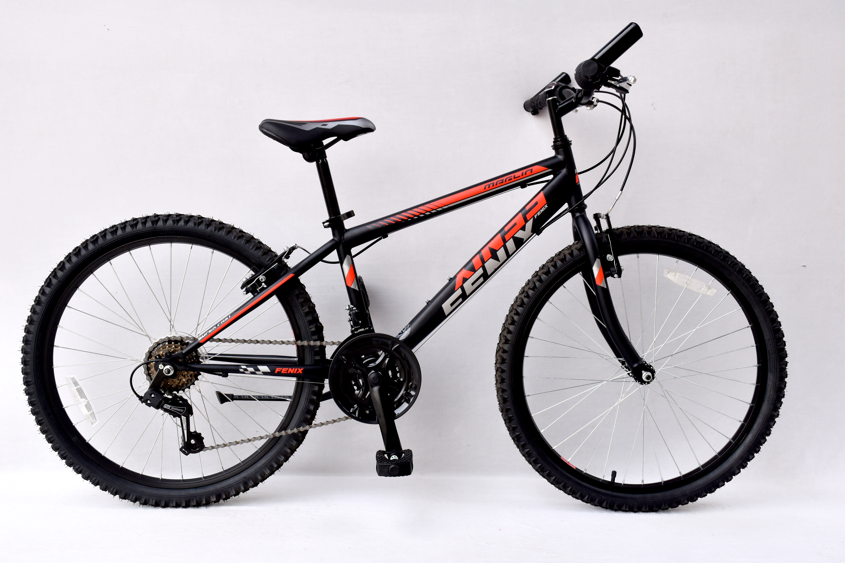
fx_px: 915
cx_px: 422
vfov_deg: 34.2
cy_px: 282
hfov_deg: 49.6
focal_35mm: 39
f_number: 8
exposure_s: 1/250
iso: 400
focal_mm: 26
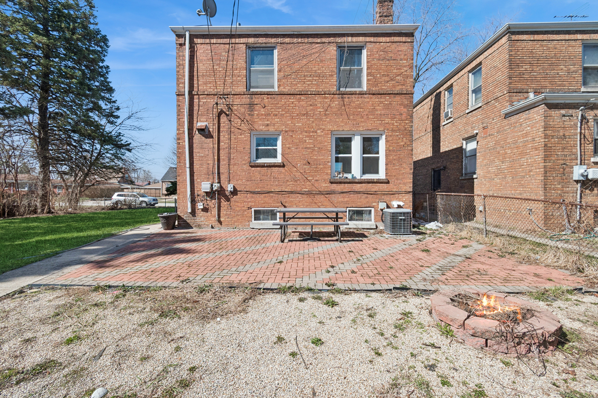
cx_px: 299
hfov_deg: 100.4
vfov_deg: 77.3
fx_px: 249
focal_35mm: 15
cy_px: 199
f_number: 8
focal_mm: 10
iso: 400
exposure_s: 1/1250
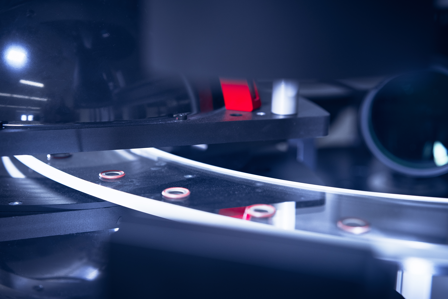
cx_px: 224
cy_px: 150
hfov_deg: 36.2
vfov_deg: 24.6
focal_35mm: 55
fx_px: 684
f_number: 2.8
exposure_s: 1/60
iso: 500
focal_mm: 55
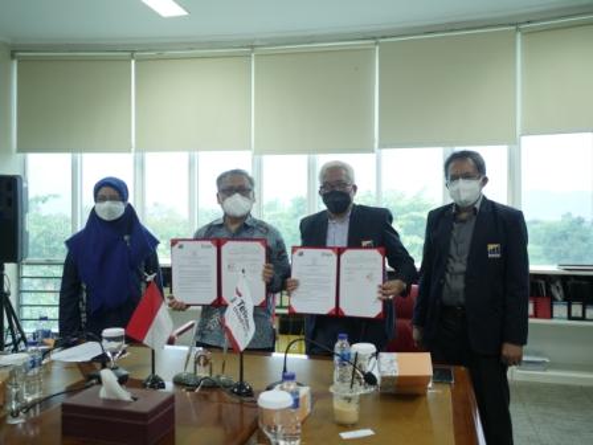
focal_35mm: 30
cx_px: 296
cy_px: 222
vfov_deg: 46.8
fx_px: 514
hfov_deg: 60.0
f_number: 1.8
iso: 800
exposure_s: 1/100
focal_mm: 15
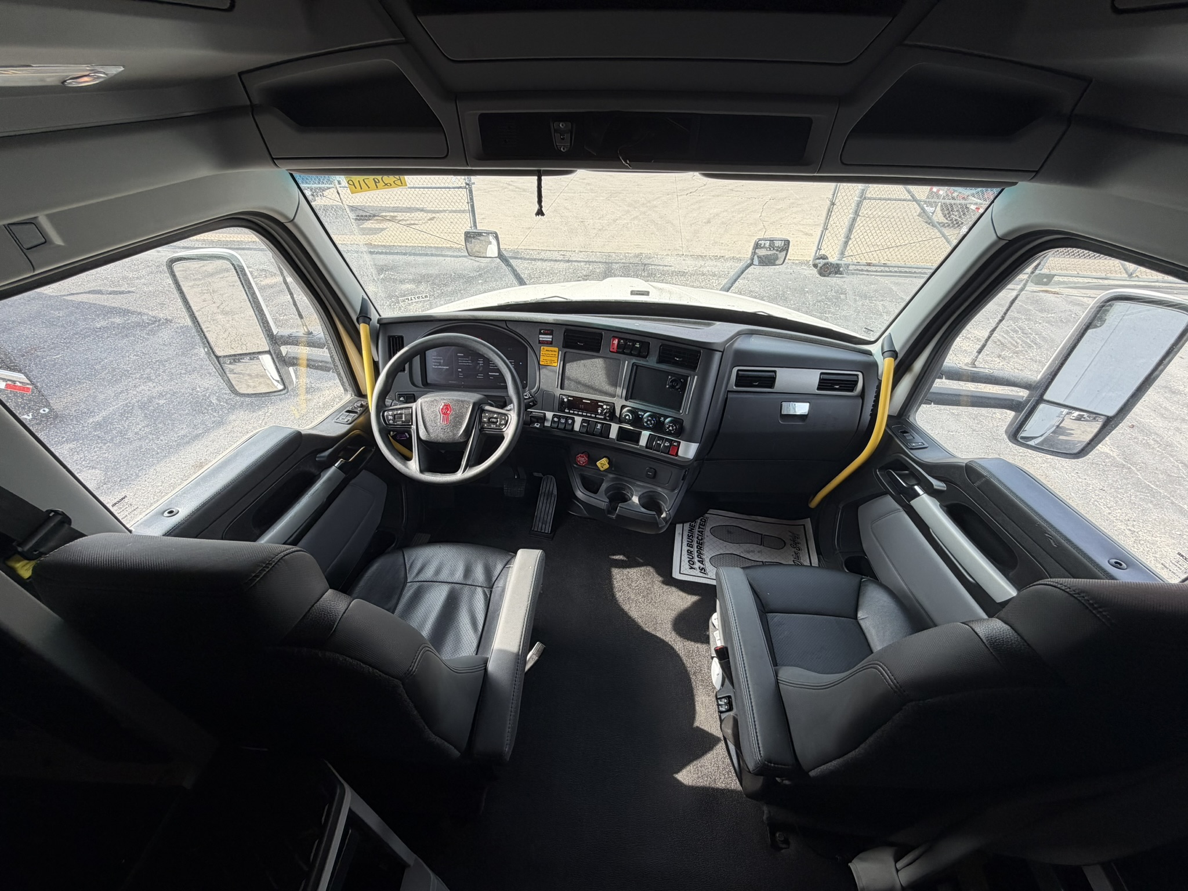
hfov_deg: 102.1
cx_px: 594
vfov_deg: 85.7
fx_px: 480
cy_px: 446
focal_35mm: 14
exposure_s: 1/195
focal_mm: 2.22
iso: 40
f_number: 2.2
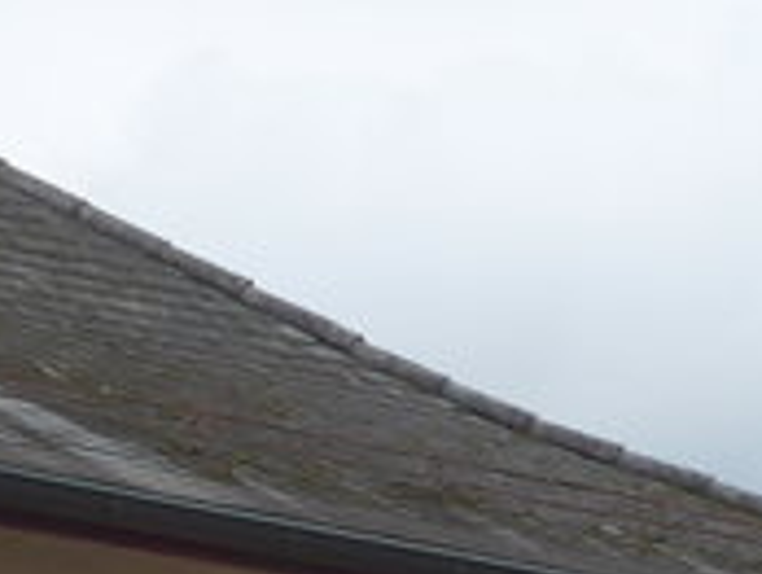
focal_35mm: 337
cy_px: 1407
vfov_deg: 4.3
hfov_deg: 5.6
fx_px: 7429
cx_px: 2019
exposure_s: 1/250
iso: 80
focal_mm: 10.1
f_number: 3.2
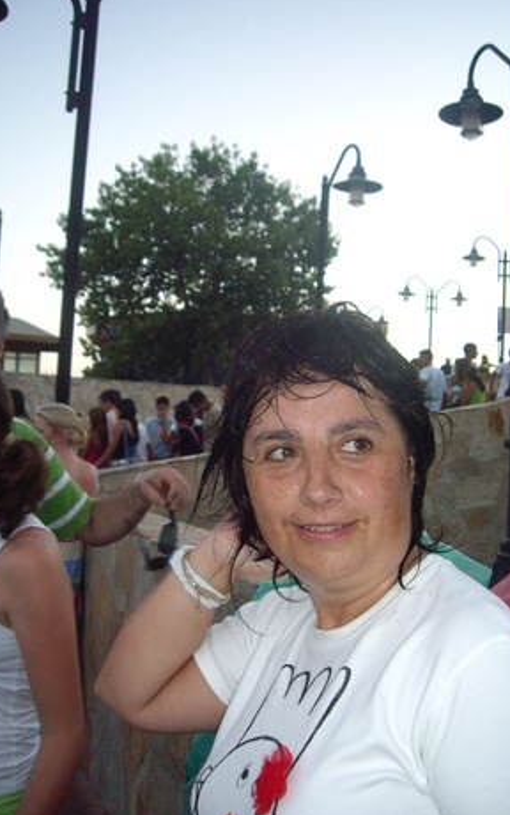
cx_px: 278
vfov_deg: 47.2
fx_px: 933
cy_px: 413
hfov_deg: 30.6
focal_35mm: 42
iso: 200
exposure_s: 1/60
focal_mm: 6.2
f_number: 2.7
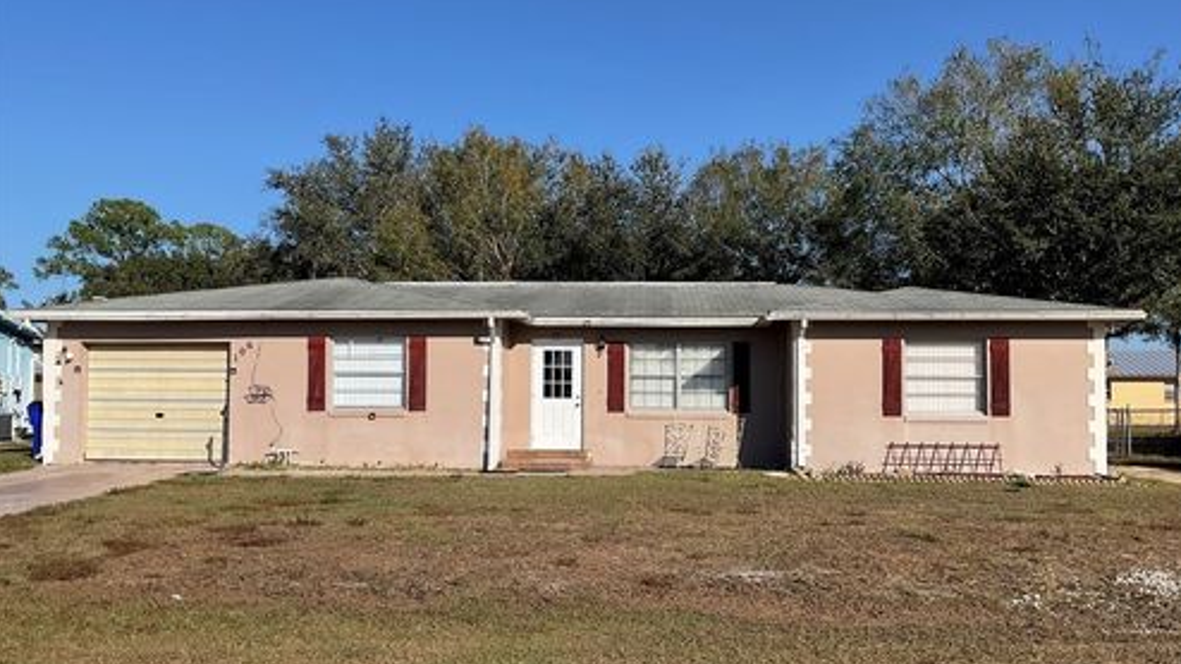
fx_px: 1002
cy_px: 355
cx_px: 590
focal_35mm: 32
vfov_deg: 36.7
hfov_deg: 61.0
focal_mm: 3
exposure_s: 1/2801
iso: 16
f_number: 1.8
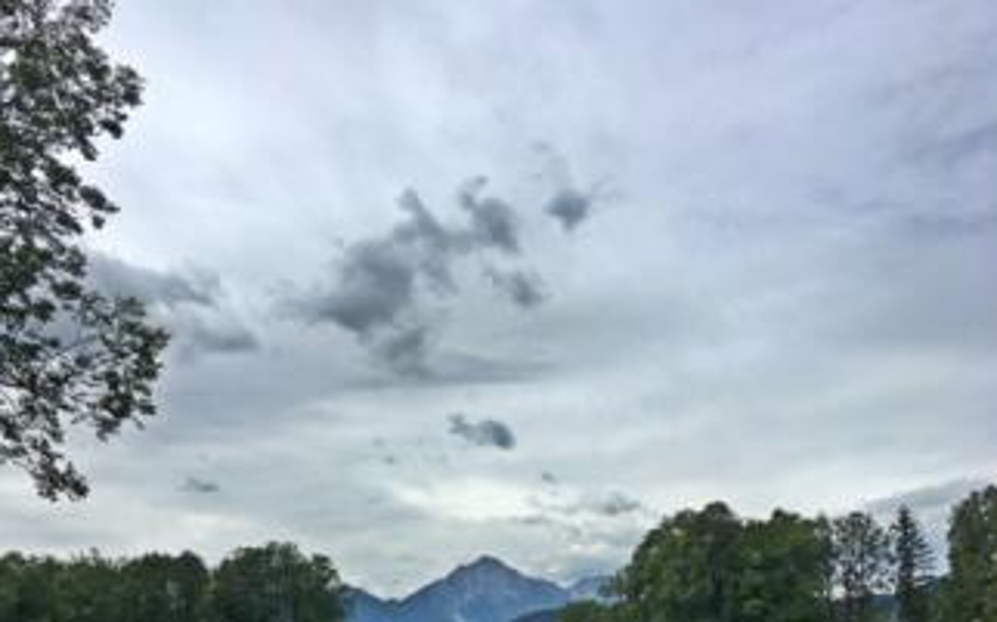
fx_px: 1141
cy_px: 582
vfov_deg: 29.1
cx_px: 508
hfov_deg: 47.2
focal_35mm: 42
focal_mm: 4.15
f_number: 2.2
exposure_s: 1/2564
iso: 25
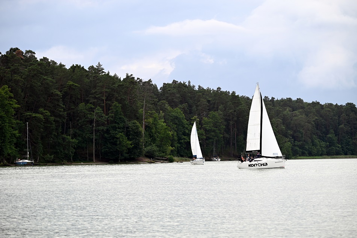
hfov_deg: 18.3
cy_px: 119
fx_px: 1111
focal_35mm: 112
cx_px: 178
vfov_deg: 12.2
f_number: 5.6
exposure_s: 1/500
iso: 140
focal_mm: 112
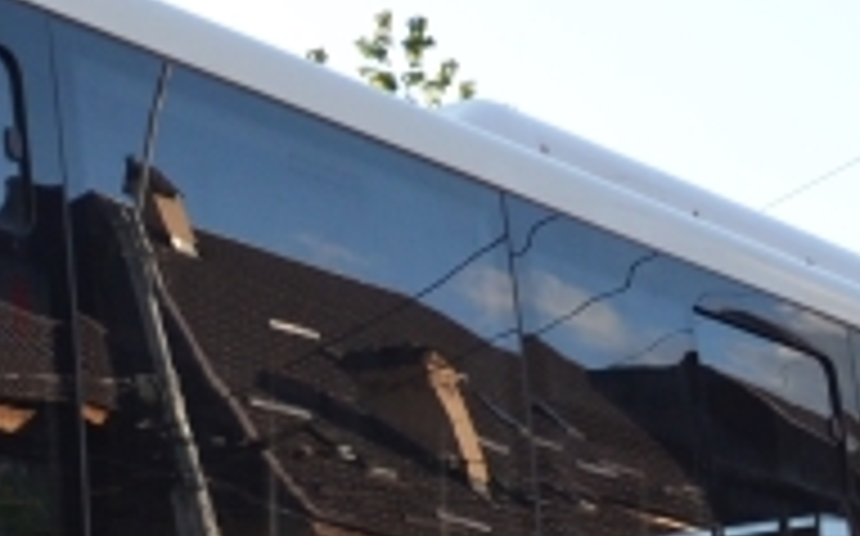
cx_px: -644
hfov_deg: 11.3
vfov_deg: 7.5
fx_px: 4051
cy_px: 669
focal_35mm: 173
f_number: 5
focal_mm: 18
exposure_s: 1/1250
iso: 400
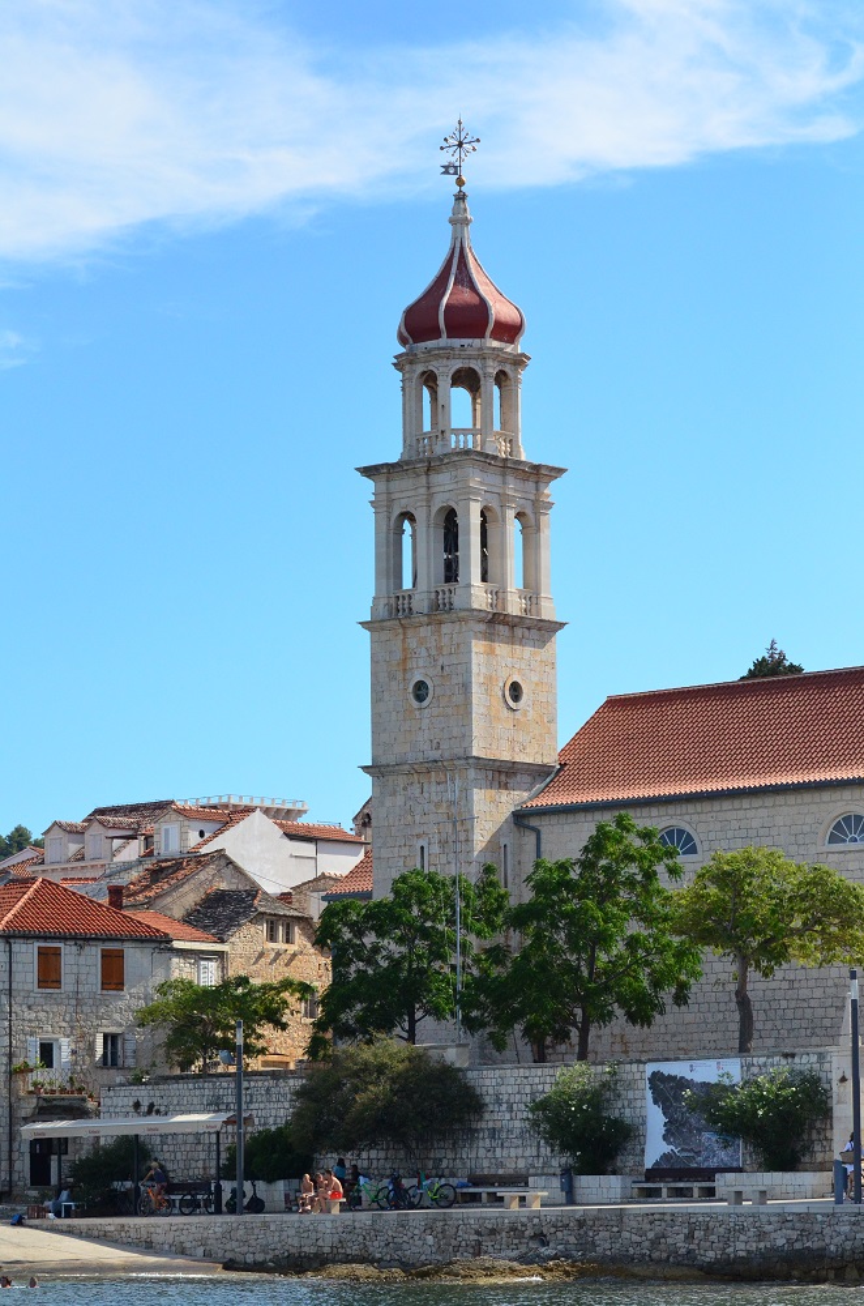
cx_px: 432
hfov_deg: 13.0
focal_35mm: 105
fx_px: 3798
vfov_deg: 19.5
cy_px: 653
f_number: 5.6
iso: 1800
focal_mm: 70
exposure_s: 1/8000
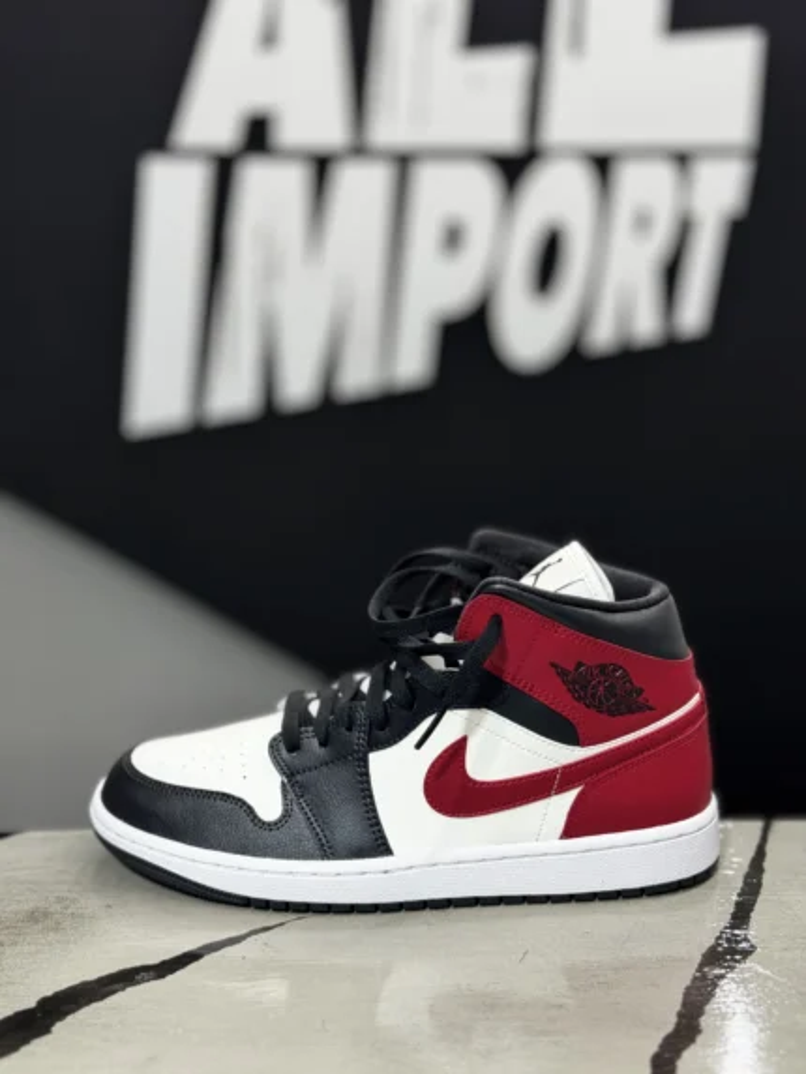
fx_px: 1490
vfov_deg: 39.6
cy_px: 537
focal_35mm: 48
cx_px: 403
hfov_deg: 30.3
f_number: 1.78
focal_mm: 6.76
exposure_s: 1/60
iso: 250
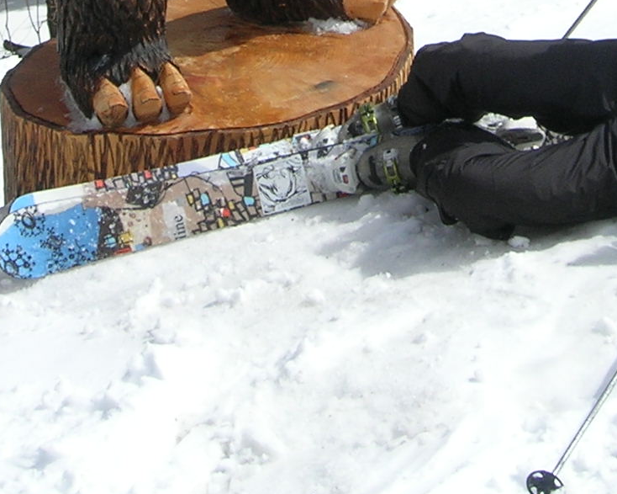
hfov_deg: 14.7
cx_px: 370
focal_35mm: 131
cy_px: -282
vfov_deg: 11.2
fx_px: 2392
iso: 64
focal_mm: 7.8
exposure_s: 1/877
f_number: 4.8
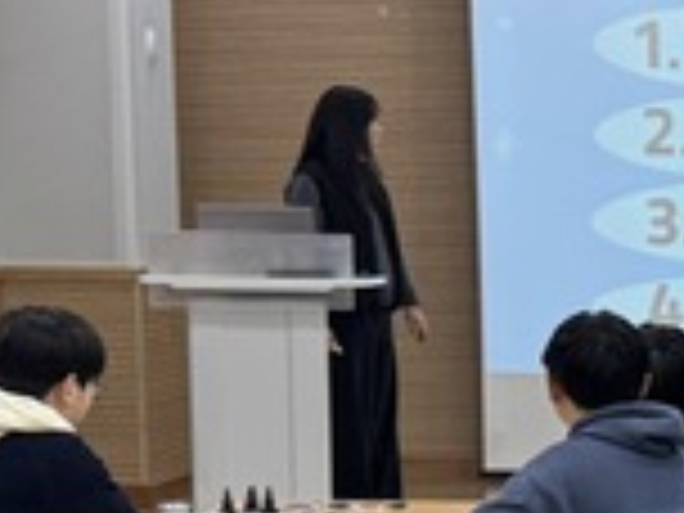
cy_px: 603
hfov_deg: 11.2
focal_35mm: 158
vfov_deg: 9.3
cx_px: 1404
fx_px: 3122
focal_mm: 6.76
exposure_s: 1/120
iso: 160
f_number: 1.78
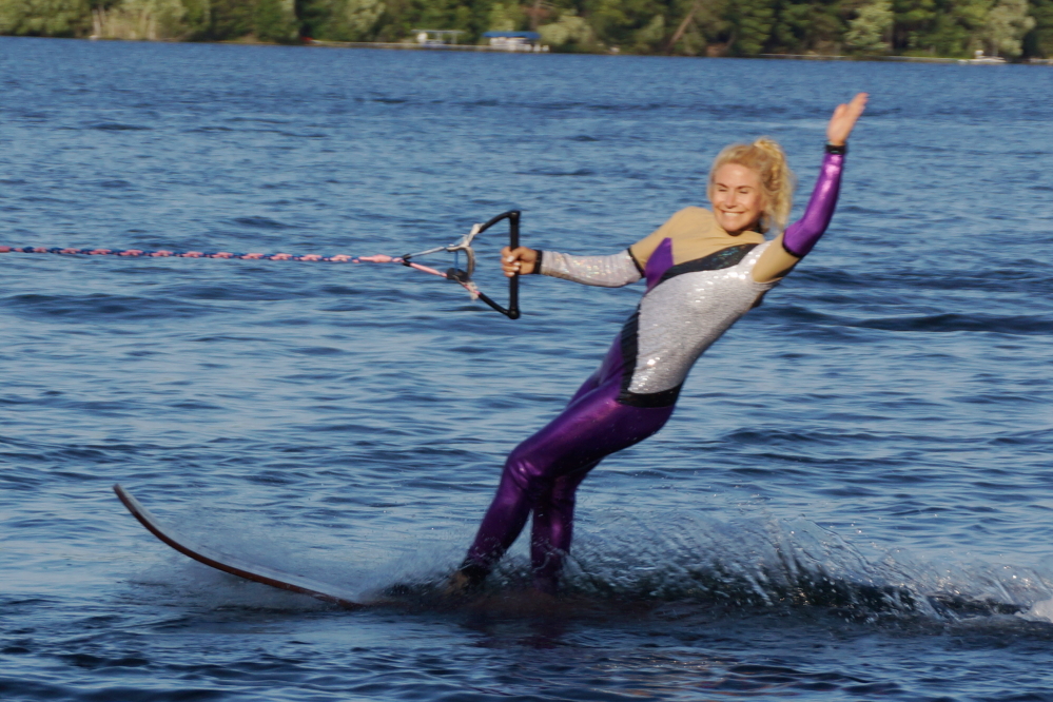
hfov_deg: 16.1
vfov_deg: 10.8
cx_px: 526
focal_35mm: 128
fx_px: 3729
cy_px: 351
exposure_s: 1/250
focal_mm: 85
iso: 100
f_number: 6.3
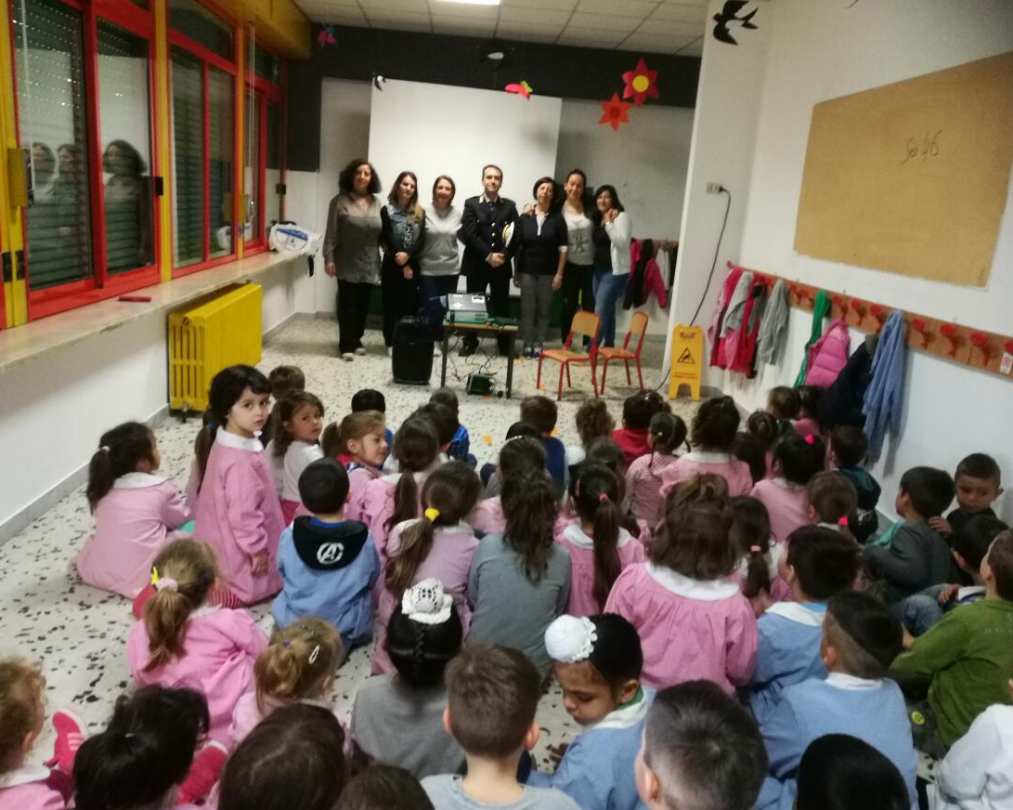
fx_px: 869
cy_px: 414
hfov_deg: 60.5
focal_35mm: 29
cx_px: 501
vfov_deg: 49.9
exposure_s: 1/25
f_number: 2.2
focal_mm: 4.5
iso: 500
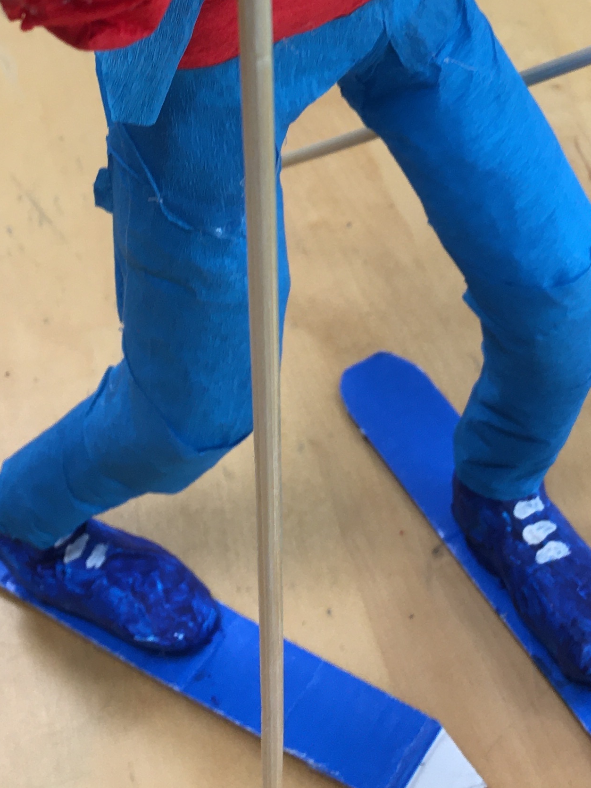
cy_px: 42
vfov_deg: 26.6
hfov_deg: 20.9
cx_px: 439
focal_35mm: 70
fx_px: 1593
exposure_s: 1/50
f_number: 2.2
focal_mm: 4.15
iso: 32
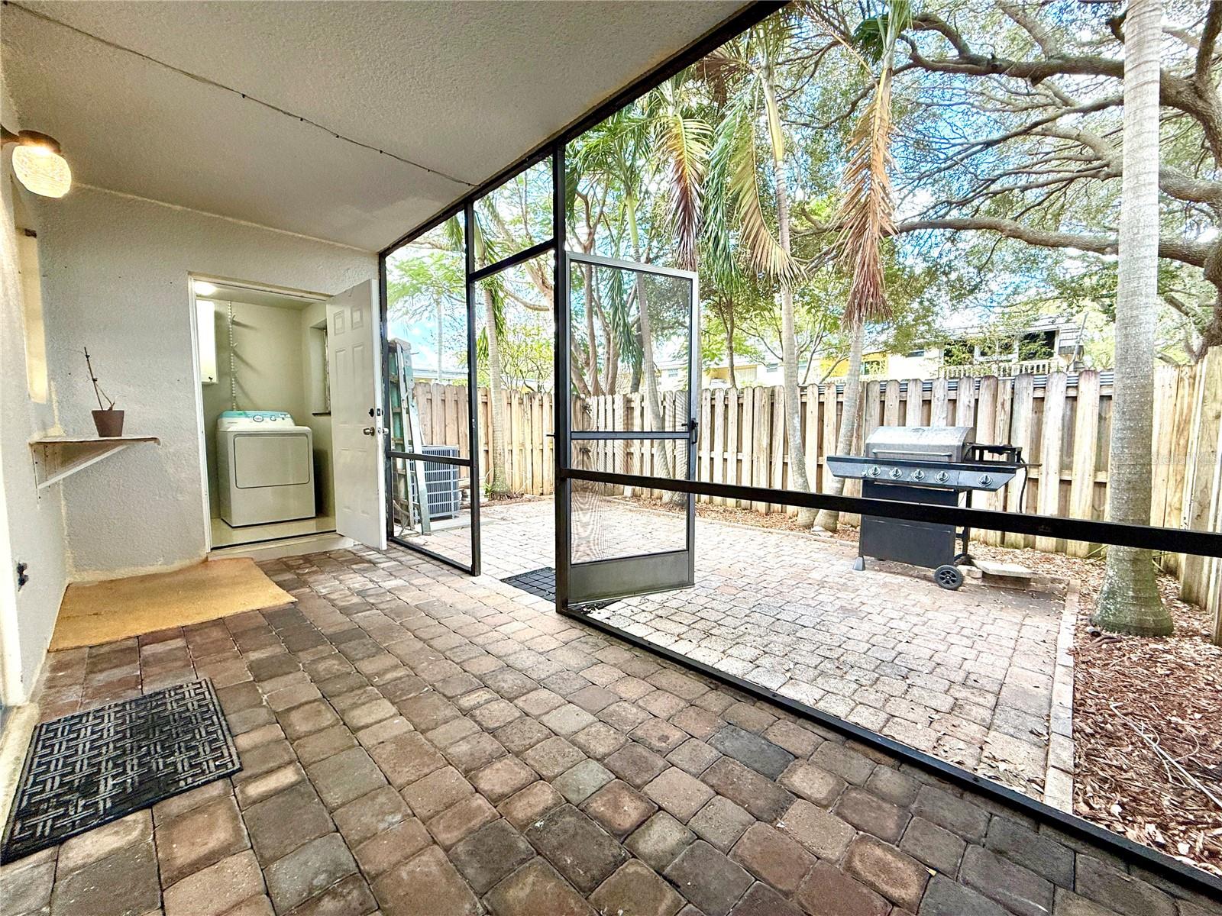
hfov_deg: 102.1
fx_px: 494
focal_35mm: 14
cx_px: 611
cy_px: 458
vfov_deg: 85.7
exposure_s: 1/99
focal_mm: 2.22
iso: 80
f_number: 2.2
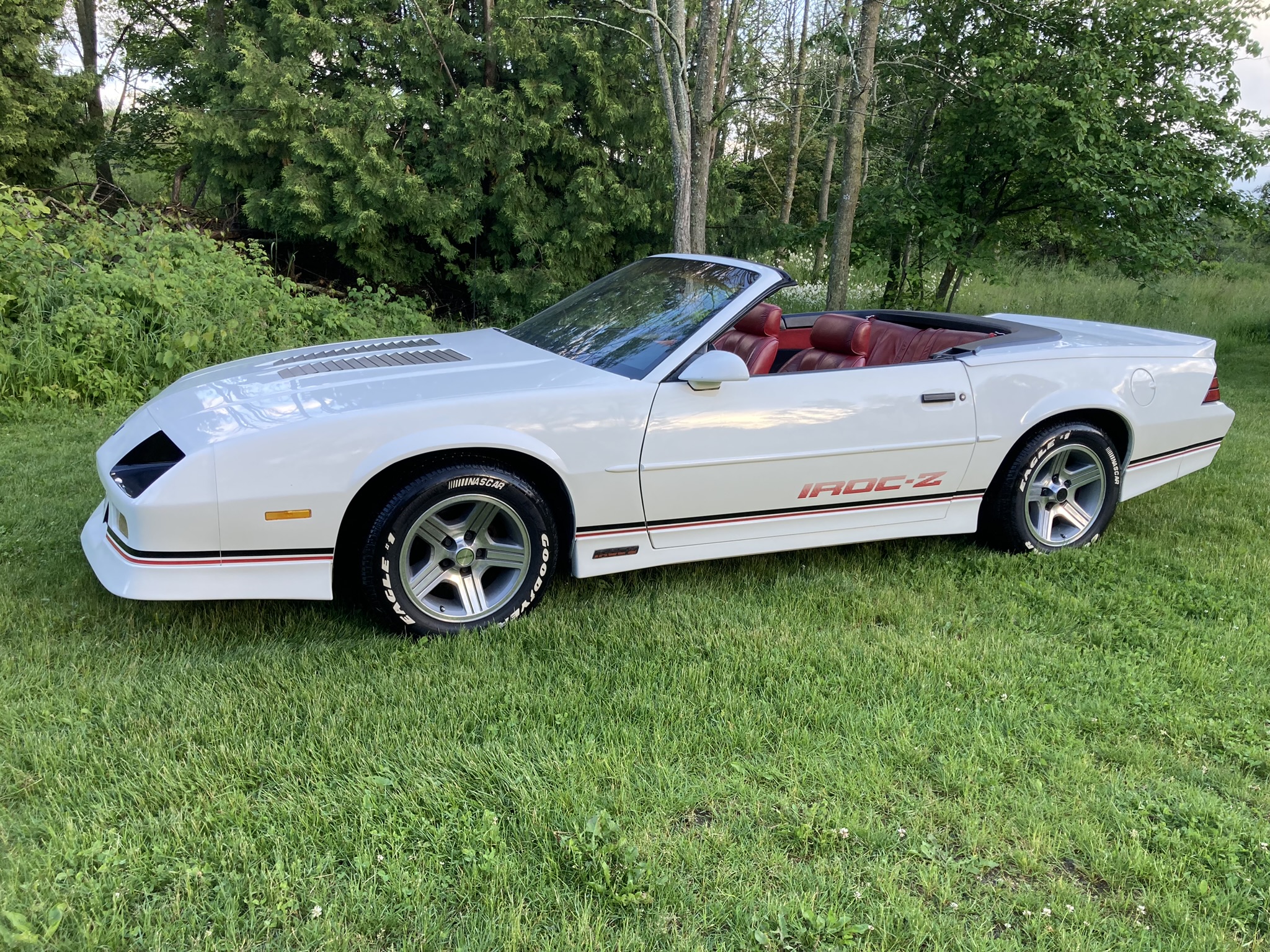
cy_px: 476
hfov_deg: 63.4
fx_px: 1027
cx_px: 635
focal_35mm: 28
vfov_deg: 49.7
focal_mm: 3.99
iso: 32
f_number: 1.8
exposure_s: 1/121
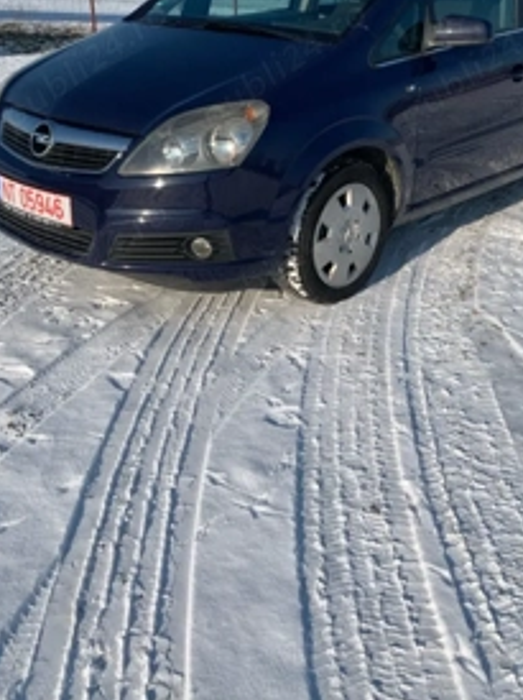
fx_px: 767
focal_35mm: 38
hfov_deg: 37.4
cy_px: 296
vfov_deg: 48.8
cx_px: 334
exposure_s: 1/3650
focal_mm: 4.25
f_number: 1.8
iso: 25
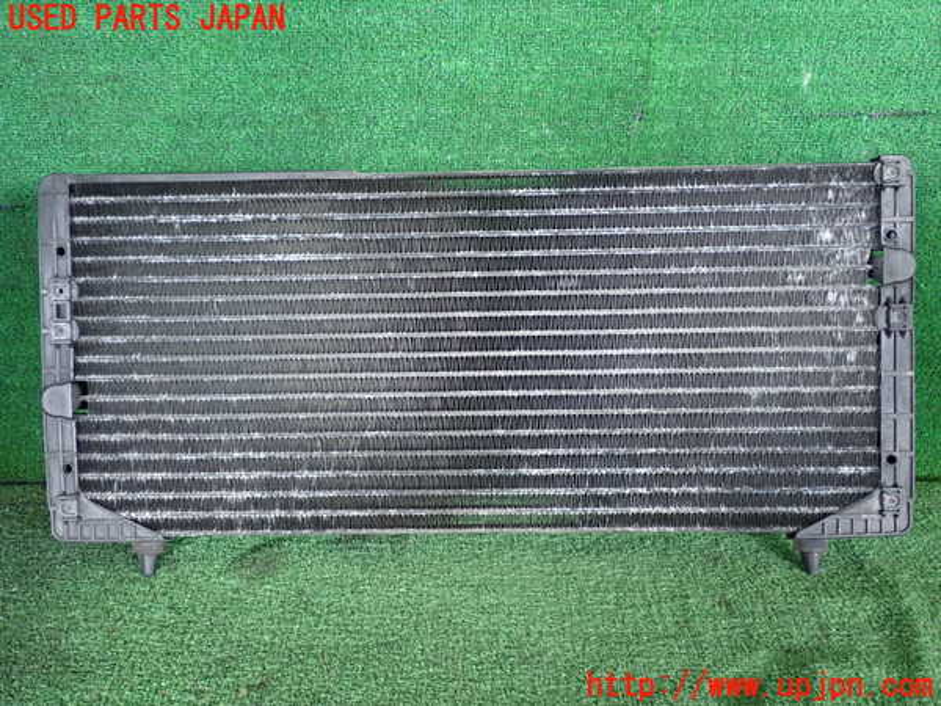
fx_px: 979
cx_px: 470
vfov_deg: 39.7
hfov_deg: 51.4
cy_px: 353
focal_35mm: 36
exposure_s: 1/125
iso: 500
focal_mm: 6.37
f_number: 2.5
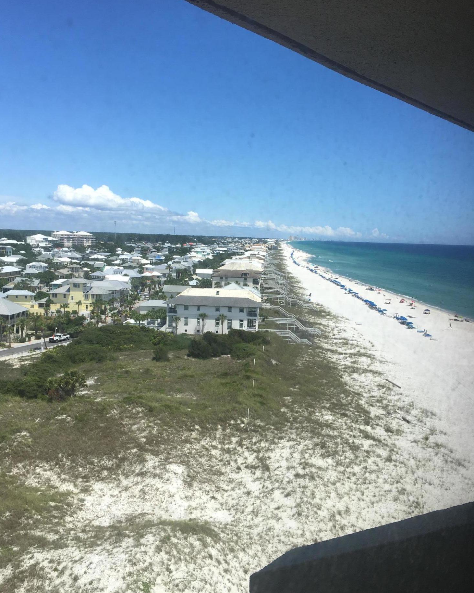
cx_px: 232
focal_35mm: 31
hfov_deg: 47.1
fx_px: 544
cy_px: 297
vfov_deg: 57.2
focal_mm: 4.15
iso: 25
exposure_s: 1/793
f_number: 2.2
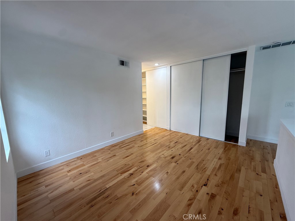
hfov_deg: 102.1
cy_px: 110
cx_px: 148
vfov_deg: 85.7
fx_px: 119
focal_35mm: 14
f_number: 2.2
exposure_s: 1/120
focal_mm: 2.22
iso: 80
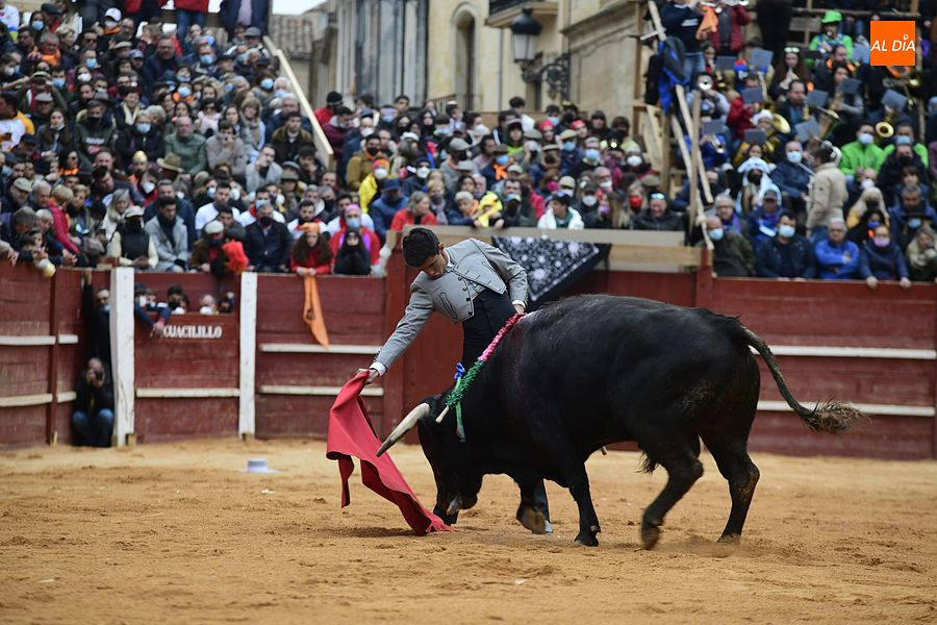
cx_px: 468
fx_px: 5205
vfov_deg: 6.9
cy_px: 312
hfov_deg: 10.3
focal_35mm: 200
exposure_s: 1/320
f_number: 4.5
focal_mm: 200
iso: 1000
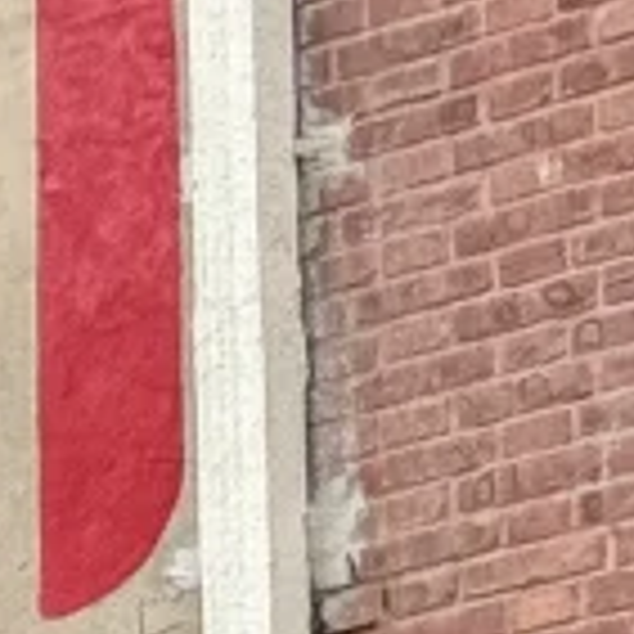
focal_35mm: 433
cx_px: -1250
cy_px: 1830
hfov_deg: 3.9
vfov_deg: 3.9
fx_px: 8972
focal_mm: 6.76
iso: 64
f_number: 1.78
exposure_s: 1/364
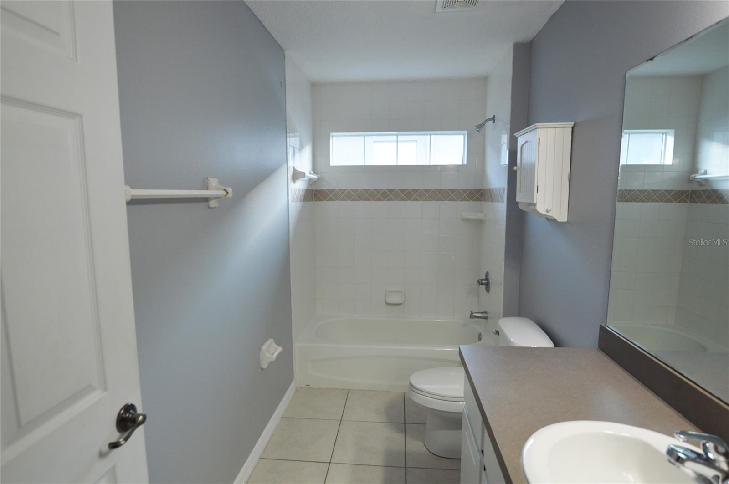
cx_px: 364
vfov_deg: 63.1
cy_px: 242
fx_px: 394
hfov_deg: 85.5
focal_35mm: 20
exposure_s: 1/80
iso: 400
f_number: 4.5
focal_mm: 13
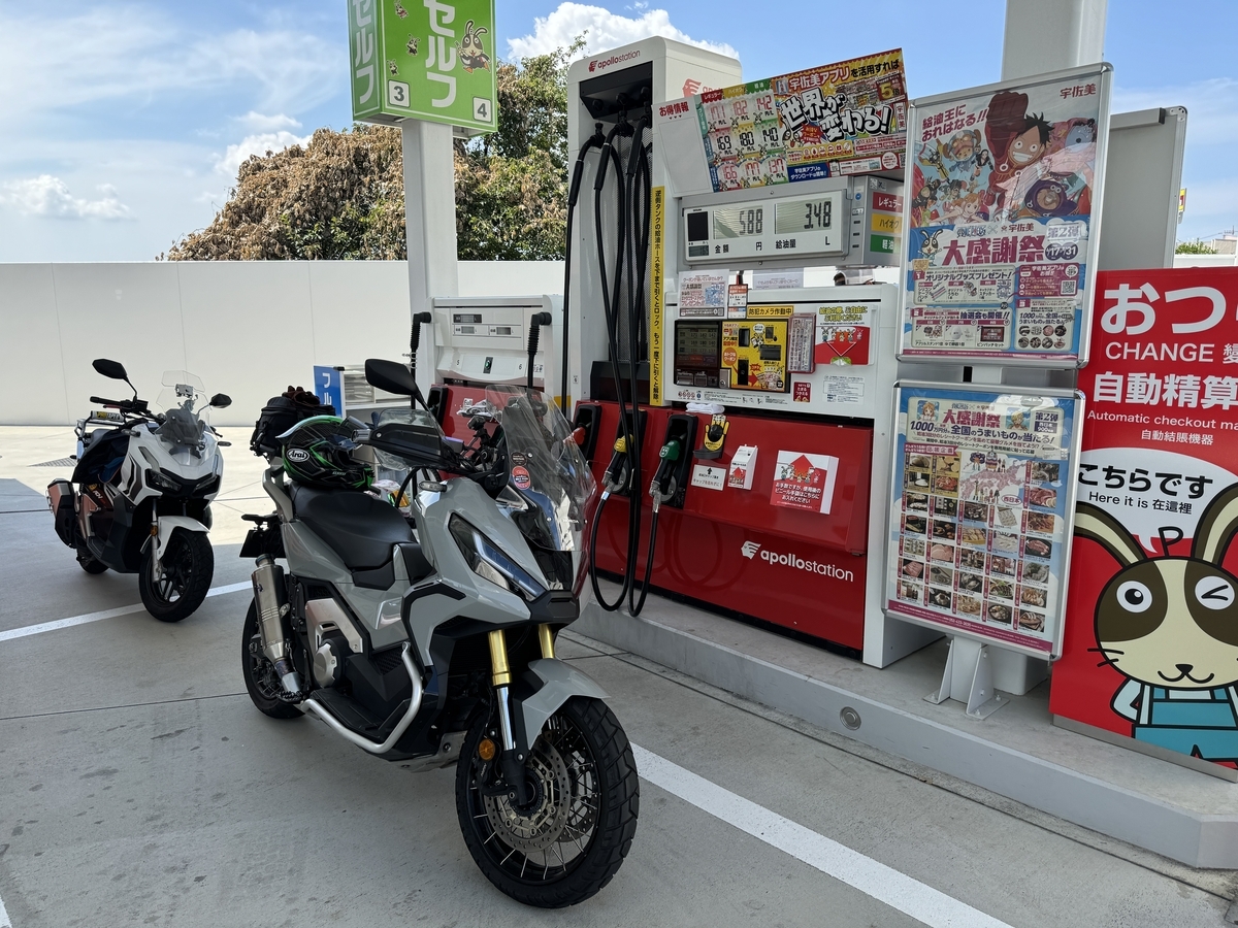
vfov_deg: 56.8
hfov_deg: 71.6
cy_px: 464
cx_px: 619
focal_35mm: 24
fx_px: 858
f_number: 1.78
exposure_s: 1/1425
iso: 80
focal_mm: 6.76
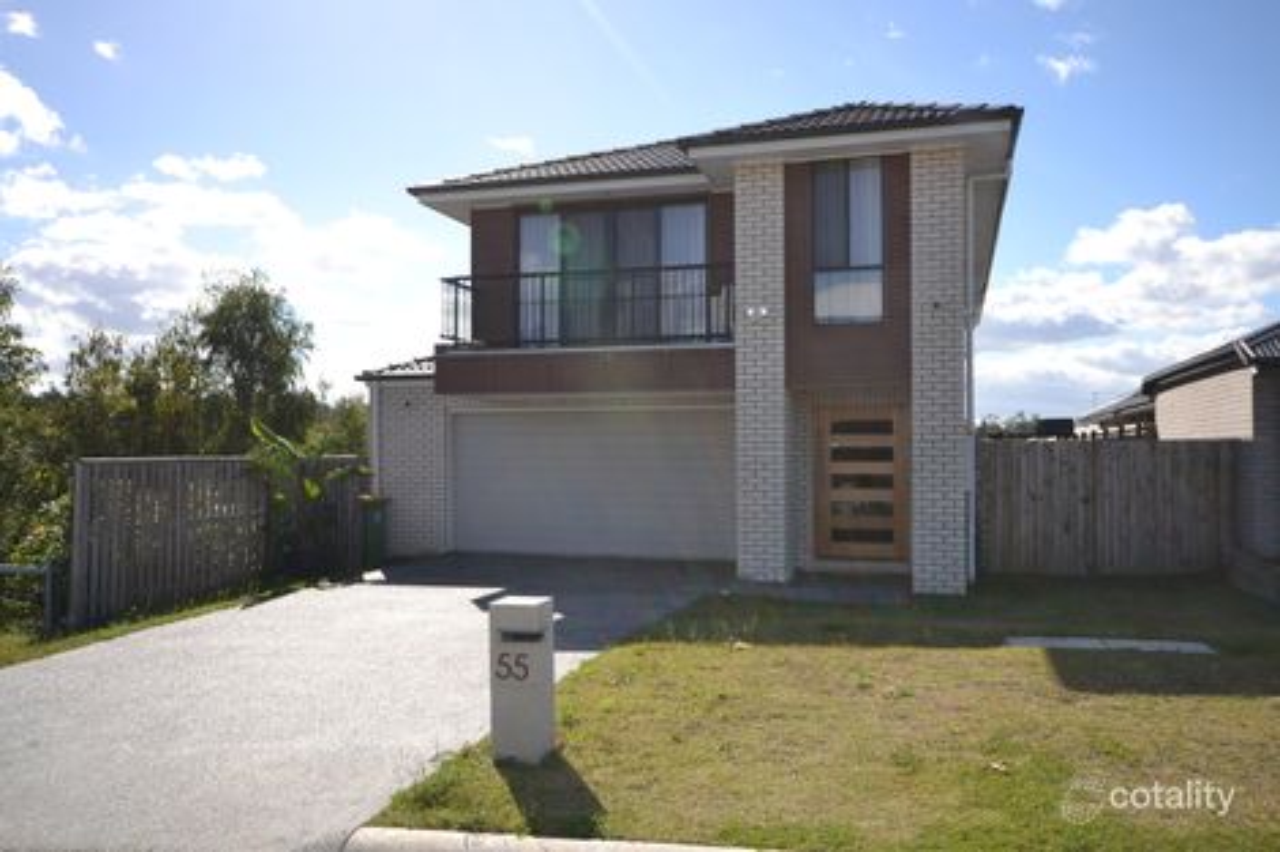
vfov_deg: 43.6
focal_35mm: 30
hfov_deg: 61.9
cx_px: 640
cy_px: 426
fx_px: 1066
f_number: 8
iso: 100
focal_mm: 20
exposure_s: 1/200
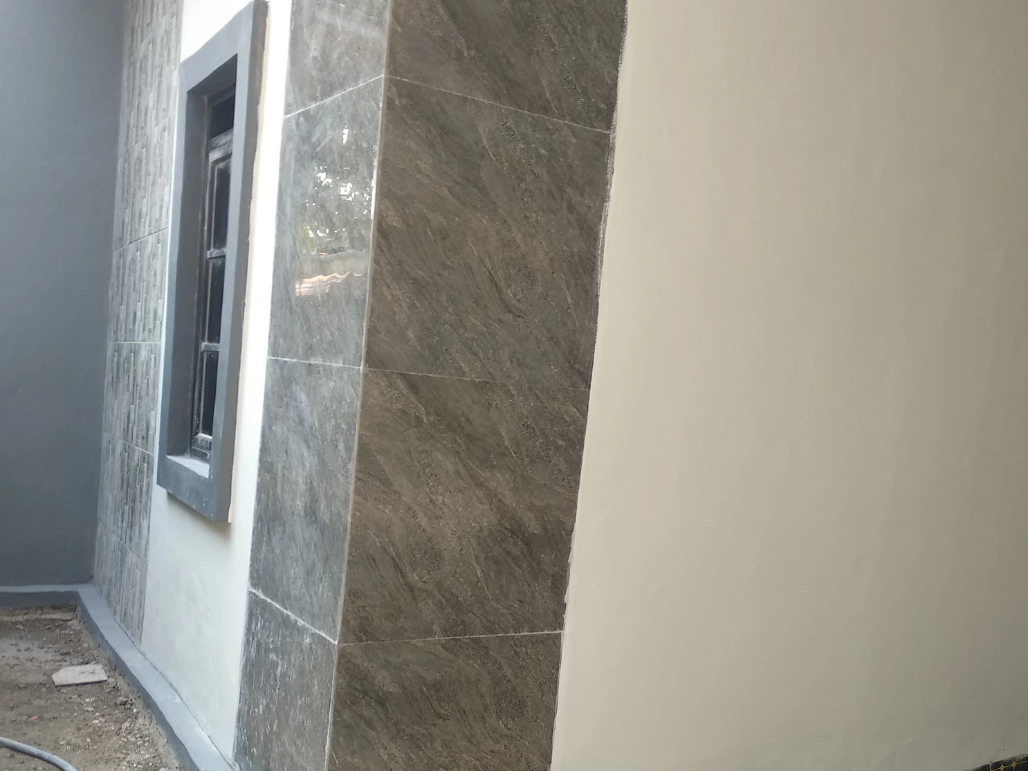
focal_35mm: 35
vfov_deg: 40.5
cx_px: 504
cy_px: 471
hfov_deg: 52.6
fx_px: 1039
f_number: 2.2
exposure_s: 1/50
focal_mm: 3.81
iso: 100
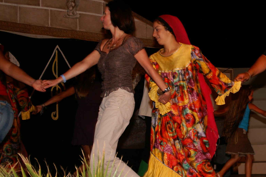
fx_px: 753
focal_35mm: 102
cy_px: 107
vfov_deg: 13.4
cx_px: 243
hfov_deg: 19.6
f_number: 4
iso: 200
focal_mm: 35
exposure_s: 1/60
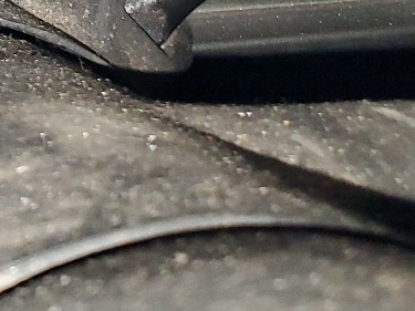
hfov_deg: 15.4
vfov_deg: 12.3
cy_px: -239
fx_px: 1330
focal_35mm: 111
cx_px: -315
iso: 295
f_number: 1.5
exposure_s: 1/20
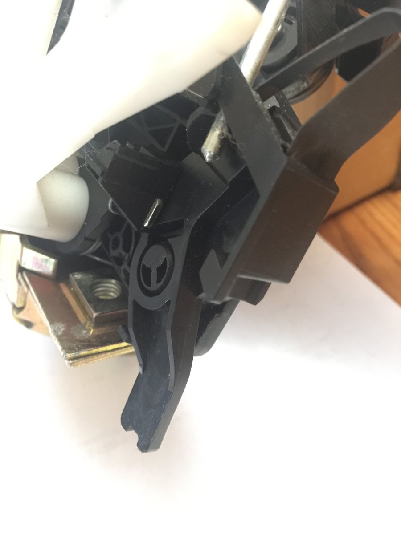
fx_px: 448
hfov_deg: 48.2
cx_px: 200
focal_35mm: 29
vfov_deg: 61.7
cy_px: 267
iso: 200
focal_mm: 4.15
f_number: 2.2
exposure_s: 1/4
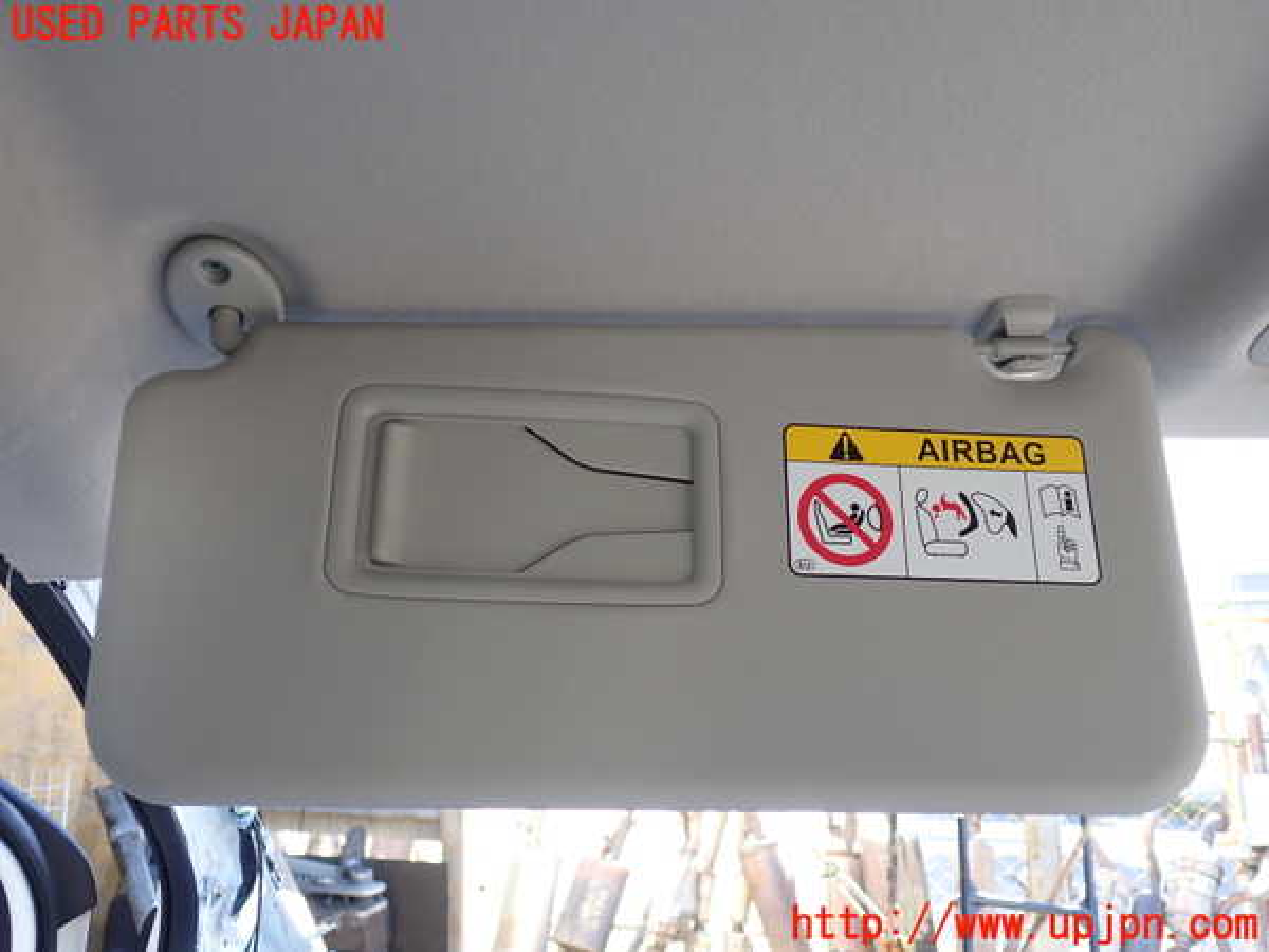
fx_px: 1100
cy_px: 476
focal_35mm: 30
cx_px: 634
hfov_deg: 60.0
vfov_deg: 46.8
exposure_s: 1/100
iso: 100
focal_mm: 5.4
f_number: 2.3
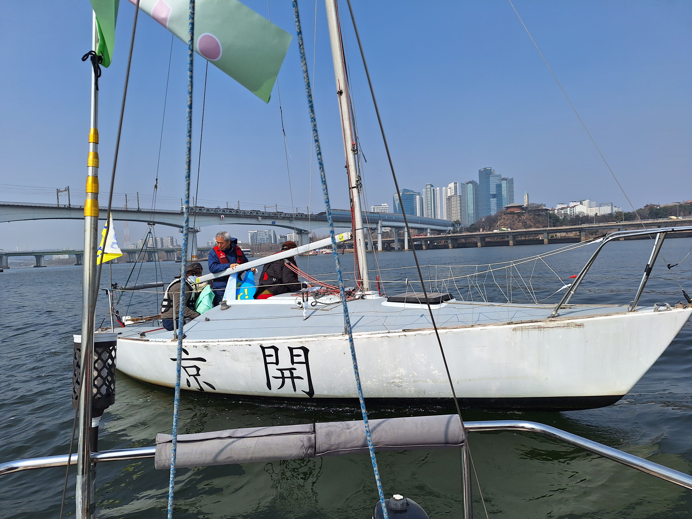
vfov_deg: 58.9
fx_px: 460
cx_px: 346
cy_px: 260
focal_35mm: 23
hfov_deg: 73.9
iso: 40
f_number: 1.8
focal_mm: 5.54
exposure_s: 1/3788
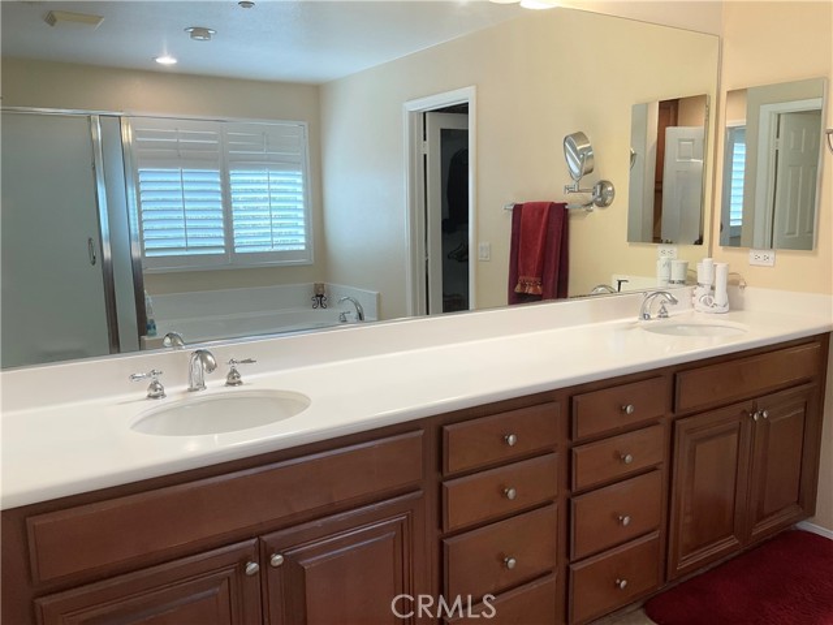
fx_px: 698
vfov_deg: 48.2
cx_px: 416
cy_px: 312
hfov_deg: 61.7
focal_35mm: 29
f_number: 1.8
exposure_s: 1/60
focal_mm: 3
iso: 40
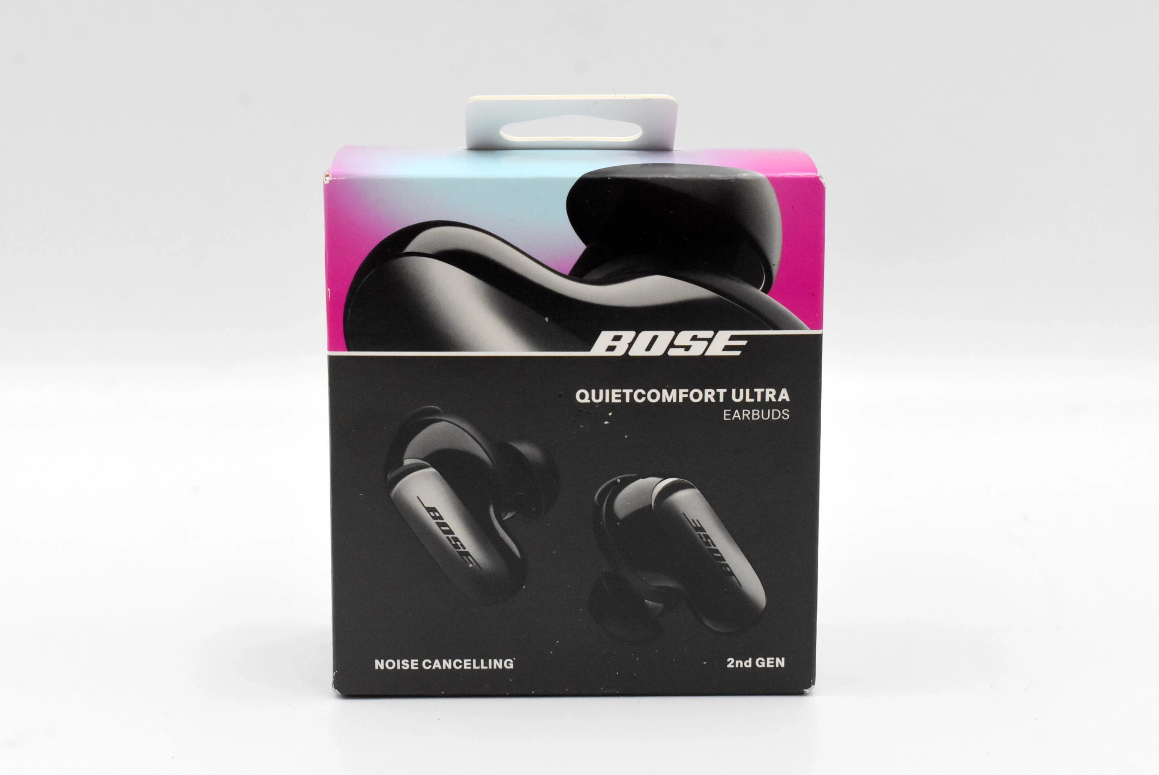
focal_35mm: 72
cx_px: 580
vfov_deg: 19.0
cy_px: 388
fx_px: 2320
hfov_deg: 28.1
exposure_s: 1/400
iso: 1600
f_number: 10
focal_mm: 48
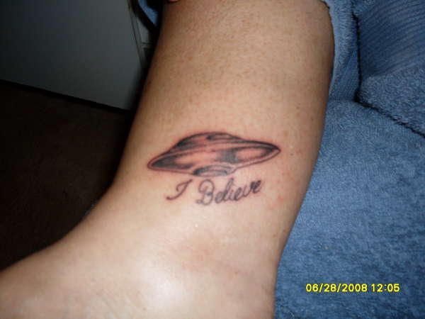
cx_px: 212
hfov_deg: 49.0
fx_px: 467
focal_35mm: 38
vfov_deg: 37.7
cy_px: 160
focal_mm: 6.3
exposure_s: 1/45
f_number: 2.8
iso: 100
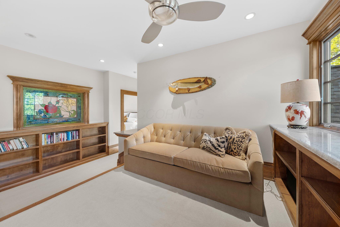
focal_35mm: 13
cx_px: 170
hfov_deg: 108.3
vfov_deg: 85.5
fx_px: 123
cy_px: 114
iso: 640
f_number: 9
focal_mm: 13
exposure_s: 1/8
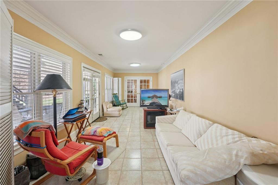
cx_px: 139
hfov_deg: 104.3
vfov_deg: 81.1
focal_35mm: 14
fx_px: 108
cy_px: 92
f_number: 8
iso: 320
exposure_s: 1/8
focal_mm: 14
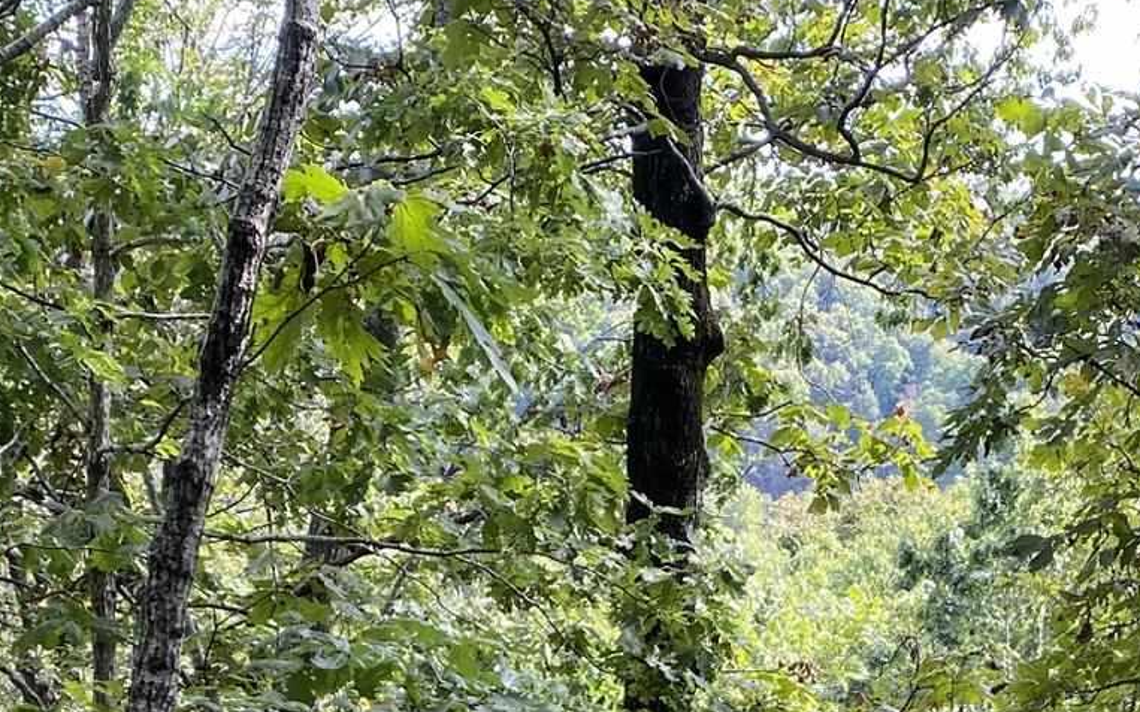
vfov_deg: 16.0
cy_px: 1099
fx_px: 2299
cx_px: 683
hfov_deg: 27.8
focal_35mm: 74
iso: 40
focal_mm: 4.25
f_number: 1.8
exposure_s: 1/122
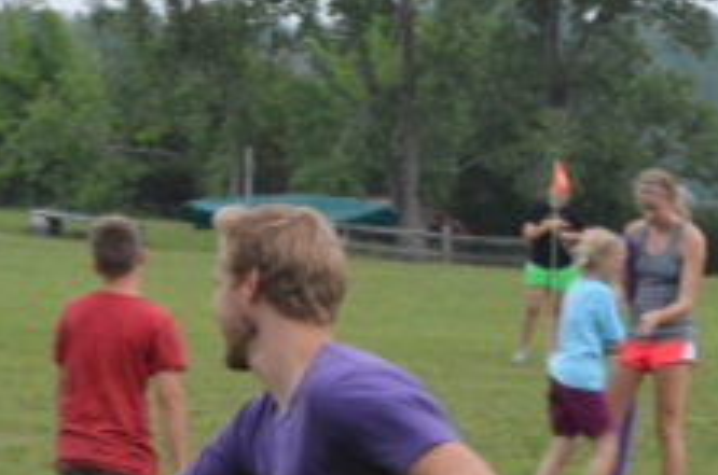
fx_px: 5334
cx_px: 162
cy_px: 564
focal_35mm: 268
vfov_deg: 5.1
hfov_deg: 7.7
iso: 2800
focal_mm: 66
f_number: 25
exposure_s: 1/250
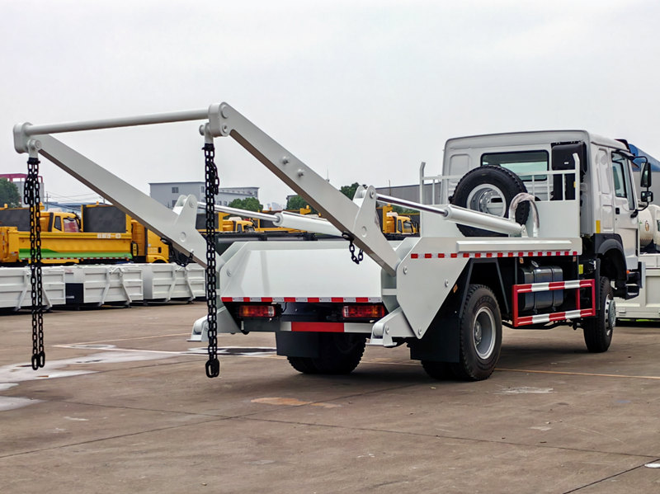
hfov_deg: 35.6
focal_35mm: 54
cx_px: 330
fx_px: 1029
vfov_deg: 27.0
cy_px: 247
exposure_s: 1/529
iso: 80
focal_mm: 5.52
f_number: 1.9
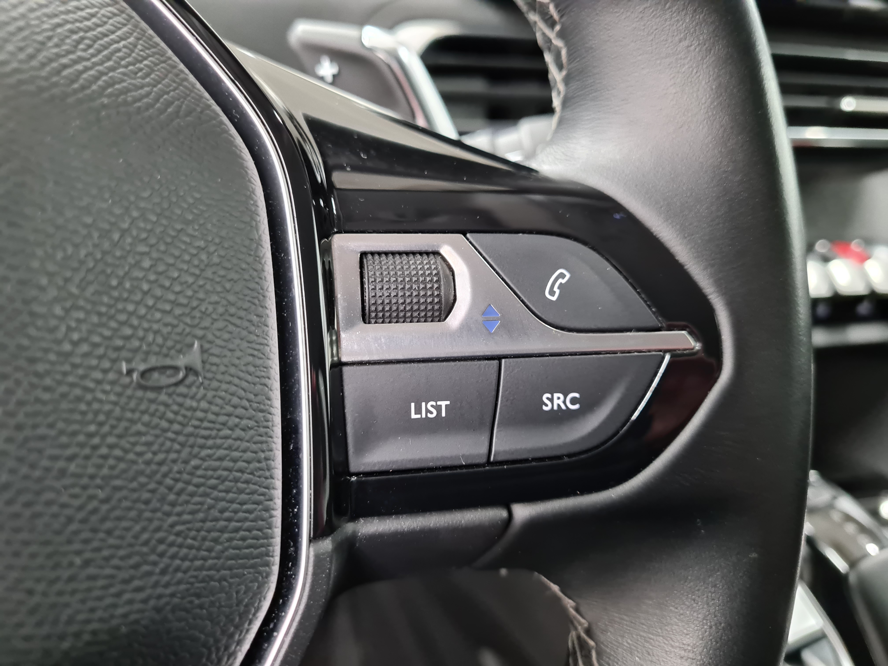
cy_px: 333
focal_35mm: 26
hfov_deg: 67.3
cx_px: 444
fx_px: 667
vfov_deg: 53.1
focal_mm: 5.4
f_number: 1.8
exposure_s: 1/33
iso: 640
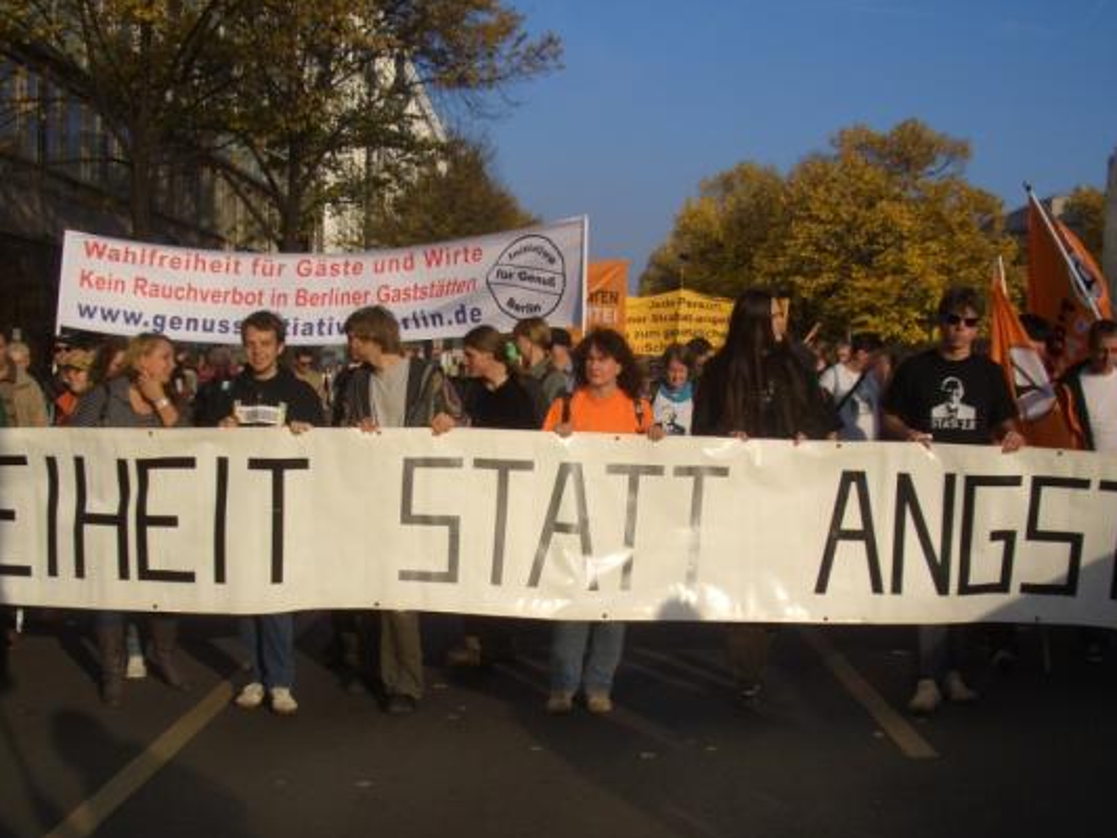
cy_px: 465
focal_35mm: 42
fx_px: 1356
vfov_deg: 34.3
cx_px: 499
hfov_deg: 44.7
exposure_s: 1/800
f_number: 4.3
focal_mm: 5.8
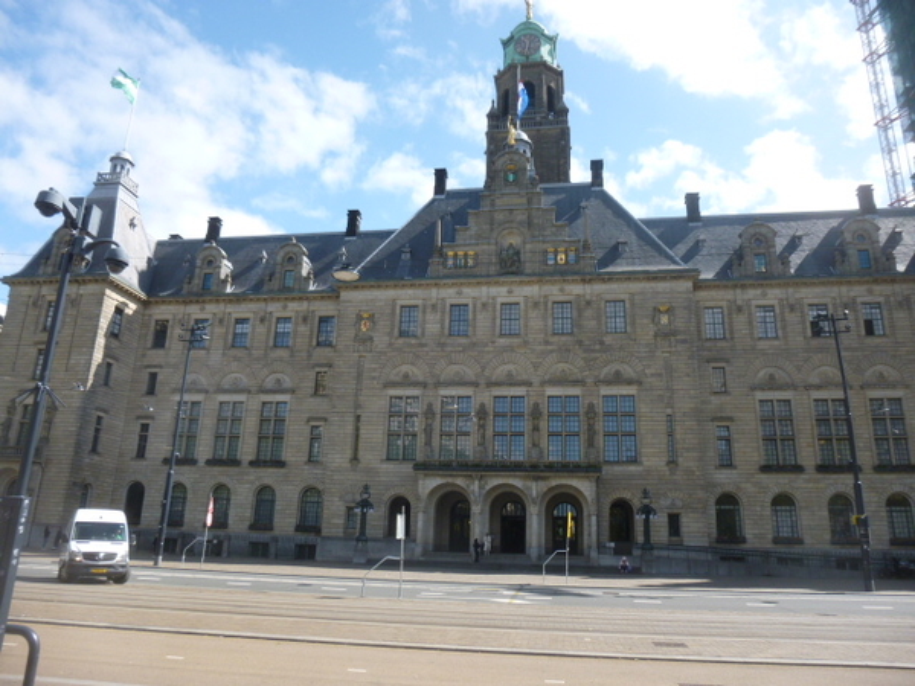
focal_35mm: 25
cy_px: 343
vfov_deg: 54.9
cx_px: 458
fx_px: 661
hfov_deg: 69.4
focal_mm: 4.5
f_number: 3.1
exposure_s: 1/500
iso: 100
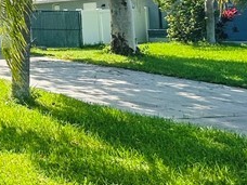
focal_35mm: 63
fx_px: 450
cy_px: -5
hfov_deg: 21.5
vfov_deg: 22.3
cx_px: -185
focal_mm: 2.22
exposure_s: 1/1159
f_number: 2.2
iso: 50
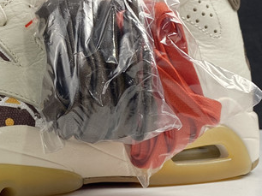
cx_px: 19
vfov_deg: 17.3
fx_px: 643
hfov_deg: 22.4
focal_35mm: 85
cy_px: 78
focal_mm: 4.25
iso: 50
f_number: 1.8
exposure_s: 1/100
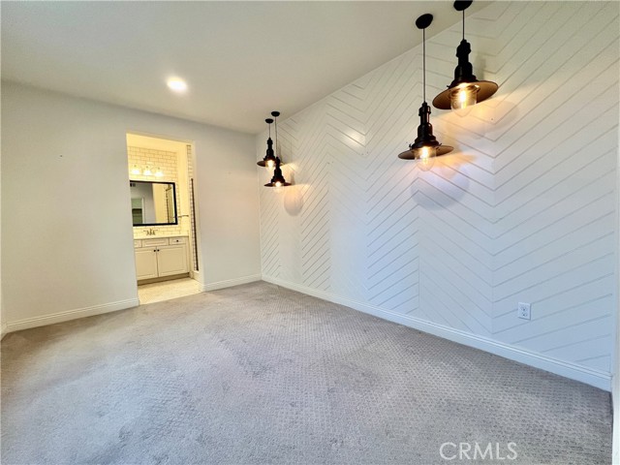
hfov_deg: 106.2
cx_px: 310
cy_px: 232
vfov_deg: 89.9
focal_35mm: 13
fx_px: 233
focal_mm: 1.57
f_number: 1.8
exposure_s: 1/120
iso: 160
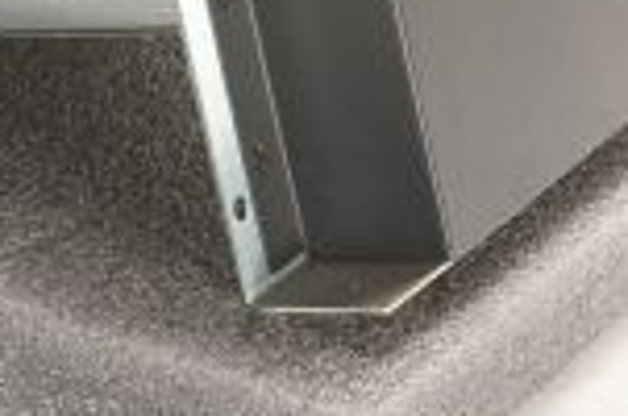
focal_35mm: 199
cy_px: -364
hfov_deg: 10.3
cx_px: 87
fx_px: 3464
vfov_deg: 6.7
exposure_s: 1/160
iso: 320
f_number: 10
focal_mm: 50
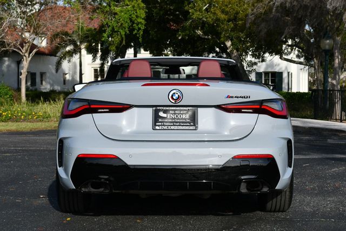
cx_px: 173
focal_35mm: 80
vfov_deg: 17.1
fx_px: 770
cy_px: 116
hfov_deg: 25.3
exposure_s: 1/320
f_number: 9
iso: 100
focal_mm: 40
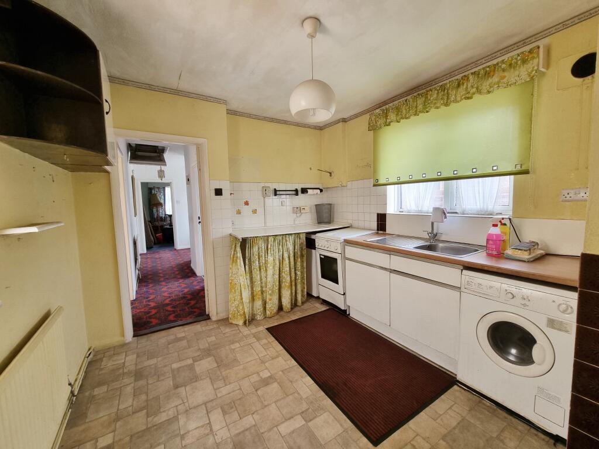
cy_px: 224
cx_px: 300
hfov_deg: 106.2
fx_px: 225
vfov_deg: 89.9
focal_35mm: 13
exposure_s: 1/100
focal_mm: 2.2
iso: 100
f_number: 2.2
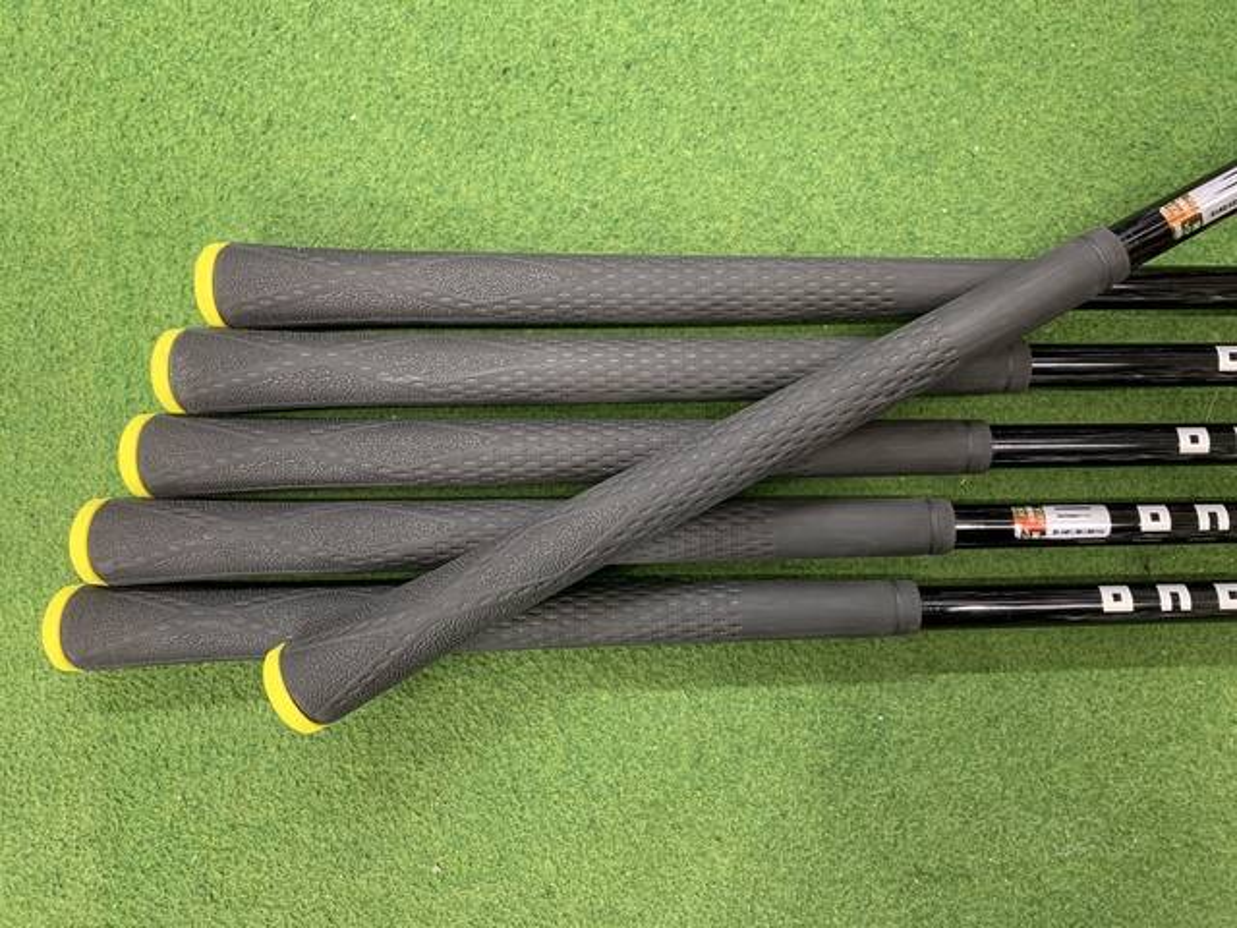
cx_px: 618
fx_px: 929
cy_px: 464
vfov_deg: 53.1
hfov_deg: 67.3
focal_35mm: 26
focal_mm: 4.25
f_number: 1.8
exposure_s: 1/40
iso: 320
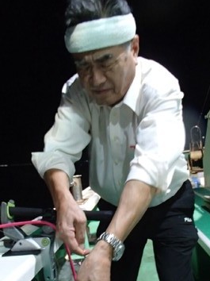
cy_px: 186
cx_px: 105
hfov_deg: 37.7
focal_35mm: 38
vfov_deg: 48.2
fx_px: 308
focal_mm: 5
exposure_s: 1/30
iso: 640
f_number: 3.9
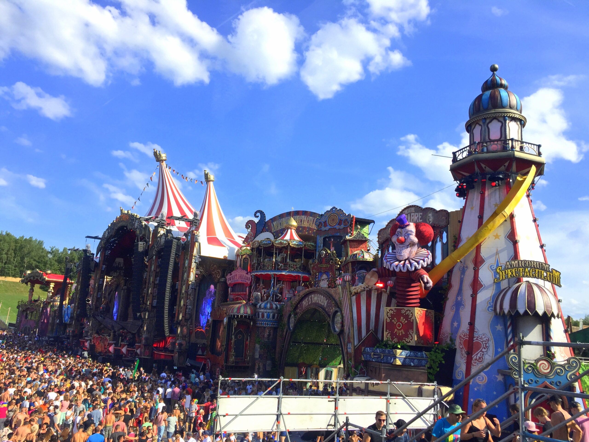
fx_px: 493
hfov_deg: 61.7
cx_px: 294
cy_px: 221
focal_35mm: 29
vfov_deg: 48.2
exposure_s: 1/2083
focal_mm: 4.15
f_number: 2.2
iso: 32
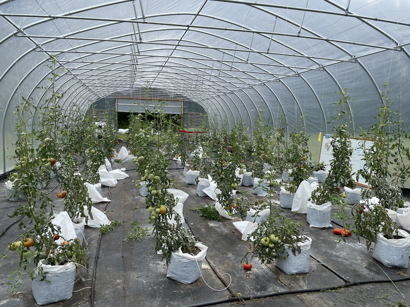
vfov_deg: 53.1
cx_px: 205
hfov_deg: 67.3
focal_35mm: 26
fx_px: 308
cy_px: 154
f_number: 1.6
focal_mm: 4.2
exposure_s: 1/1916
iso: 32
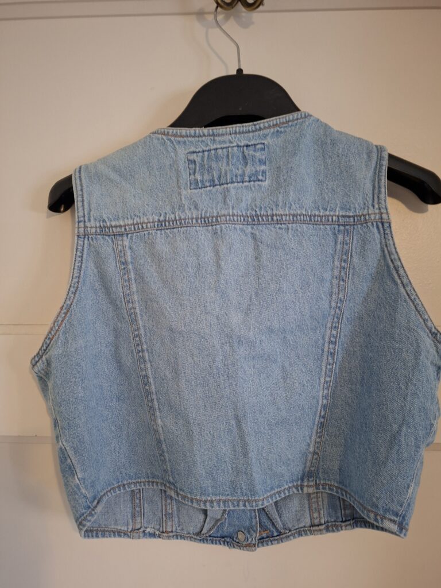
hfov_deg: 58.9
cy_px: 294
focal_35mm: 23
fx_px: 391
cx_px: 220
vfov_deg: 73.9
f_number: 1.8
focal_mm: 5.54
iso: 640
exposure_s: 1/24
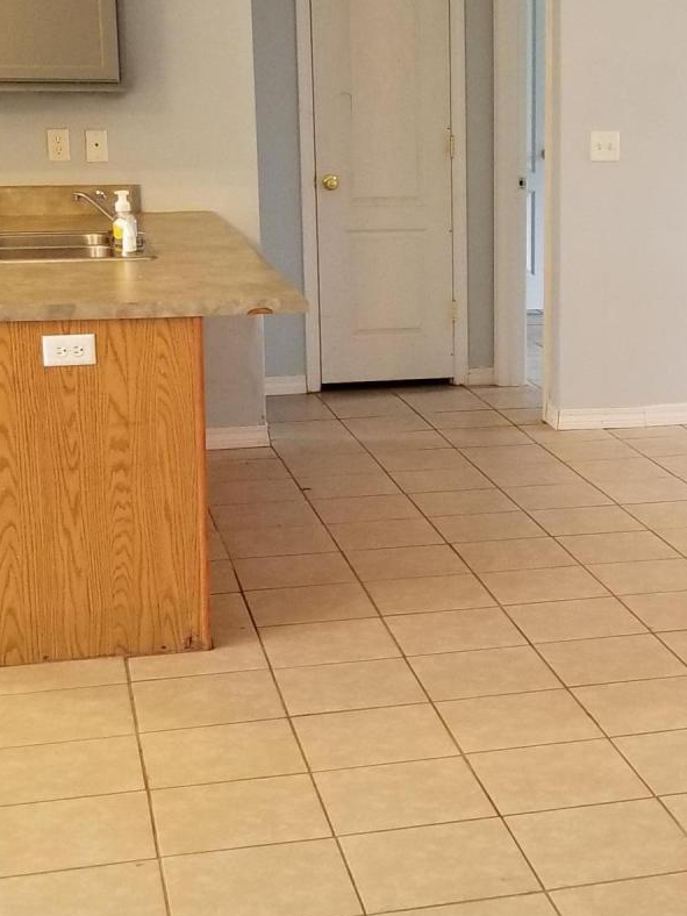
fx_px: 1746
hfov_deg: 21.9
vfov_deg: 29.3
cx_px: 571
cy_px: 384
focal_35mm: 66
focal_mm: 4.25
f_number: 1.7
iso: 160
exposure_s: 1/40
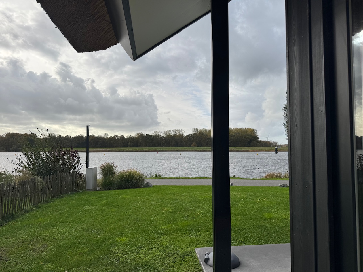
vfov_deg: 56.8
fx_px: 252
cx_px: 182
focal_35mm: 24
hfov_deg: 71.6
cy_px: 136
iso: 80
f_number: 1.78
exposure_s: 1/3247
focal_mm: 6.76
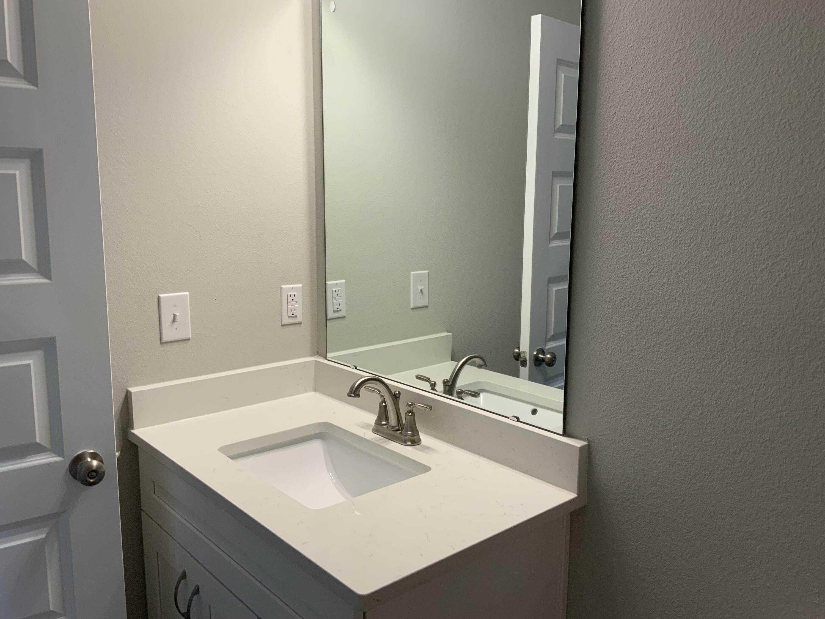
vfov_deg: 48.2
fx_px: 691
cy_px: 310
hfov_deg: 61.7
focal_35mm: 29
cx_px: 412
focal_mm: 3
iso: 32
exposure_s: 1/60
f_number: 1.8
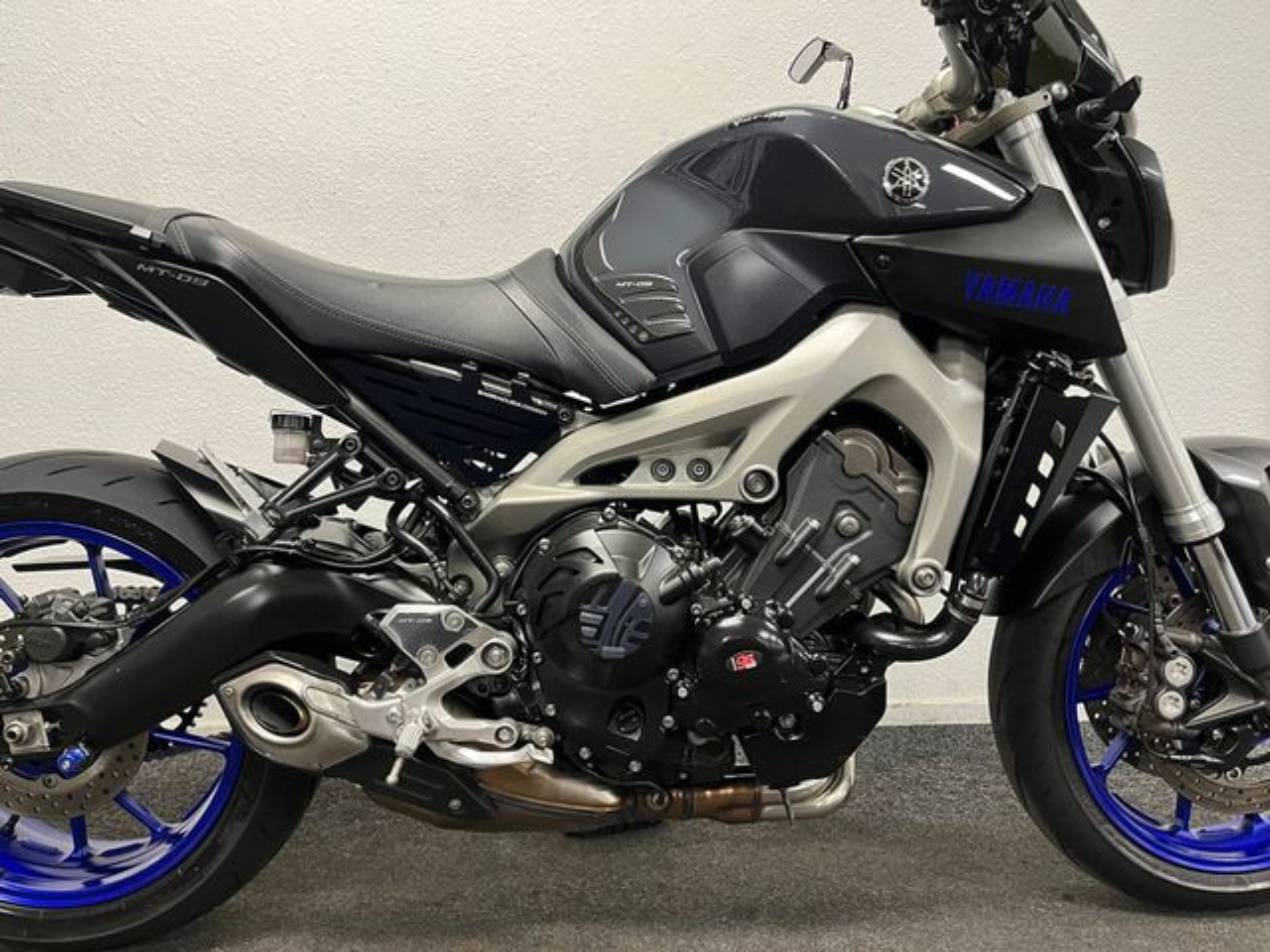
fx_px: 954
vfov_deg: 53.1
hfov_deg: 67.3
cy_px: 476
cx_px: 635
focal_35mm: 26
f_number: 1.6
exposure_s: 1/50
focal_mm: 5.1
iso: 200
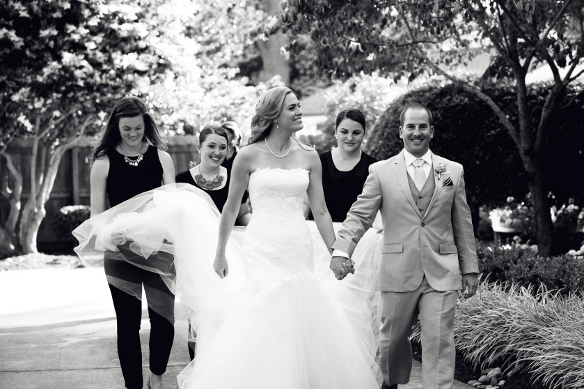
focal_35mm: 105
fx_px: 1702
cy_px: 211
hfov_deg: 19.5
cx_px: 330
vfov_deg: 13.0
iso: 500
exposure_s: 1/1000
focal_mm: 86
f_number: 3.2
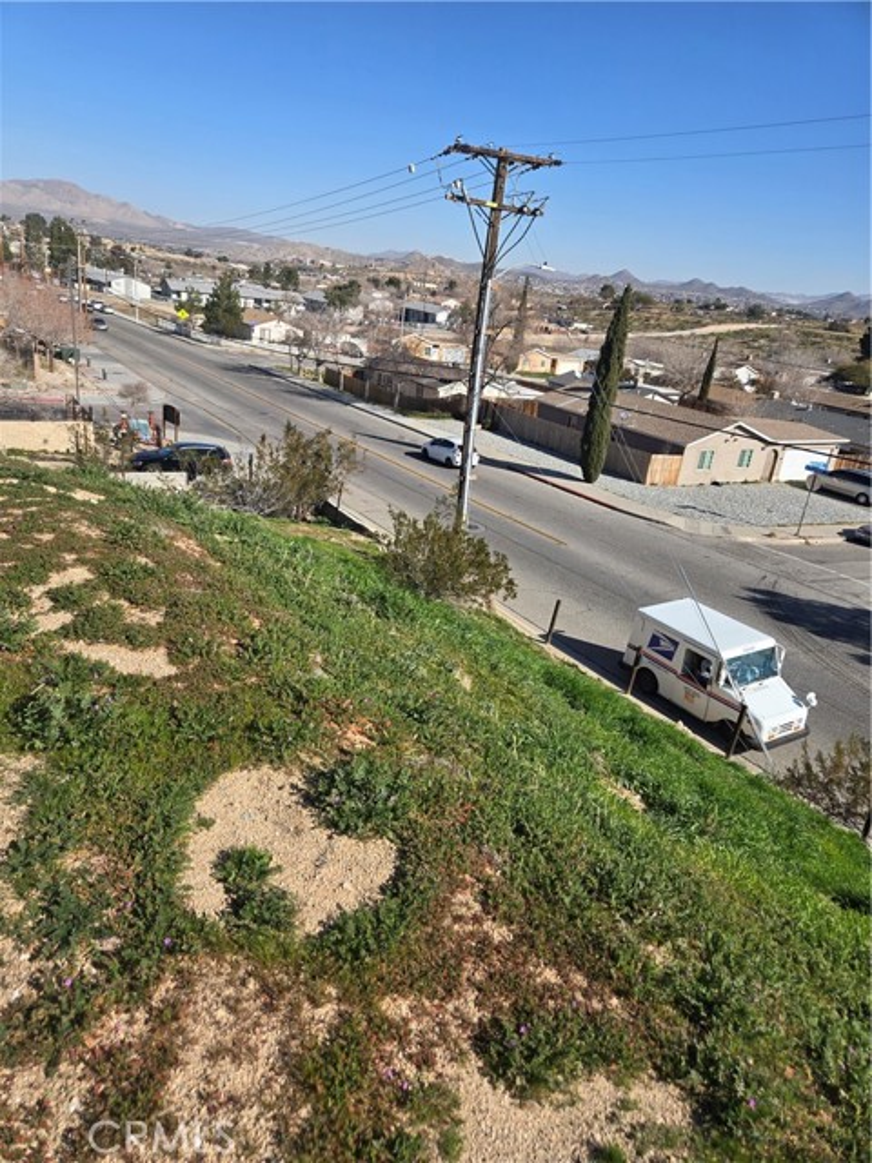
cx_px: 436
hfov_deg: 58.9
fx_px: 773
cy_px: 582
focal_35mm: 23
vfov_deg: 73.9
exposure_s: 1/1910
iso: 25
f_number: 1.8
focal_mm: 5.4
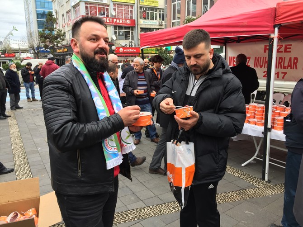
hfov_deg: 61.7
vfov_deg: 48.2
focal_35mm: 29
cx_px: 152
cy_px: 114
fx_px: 254
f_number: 2.2
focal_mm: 4.15
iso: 32
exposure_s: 1/153
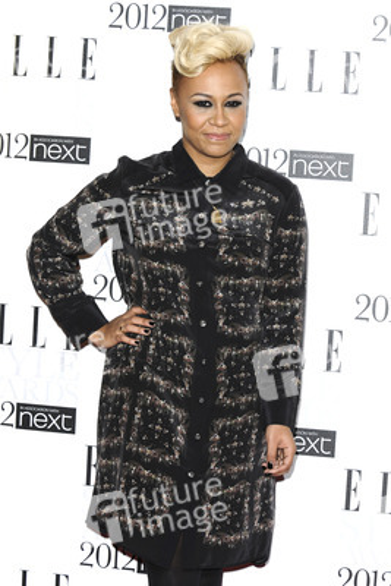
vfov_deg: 17.1
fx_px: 1953
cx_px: 196
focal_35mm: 120
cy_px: 293
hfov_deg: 11.4
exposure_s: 1/200
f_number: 5
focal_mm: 80
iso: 320
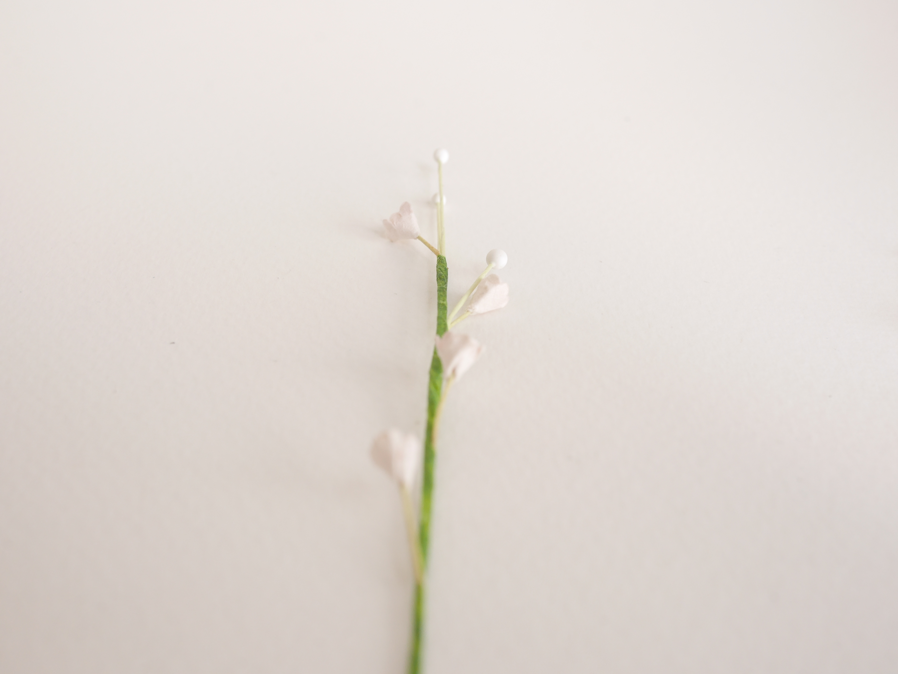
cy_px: 337
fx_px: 1038
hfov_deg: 46.8
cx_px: 449
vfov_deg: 36.0
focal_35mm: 40
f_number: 5
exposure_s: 1/80
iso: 800
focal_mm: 20
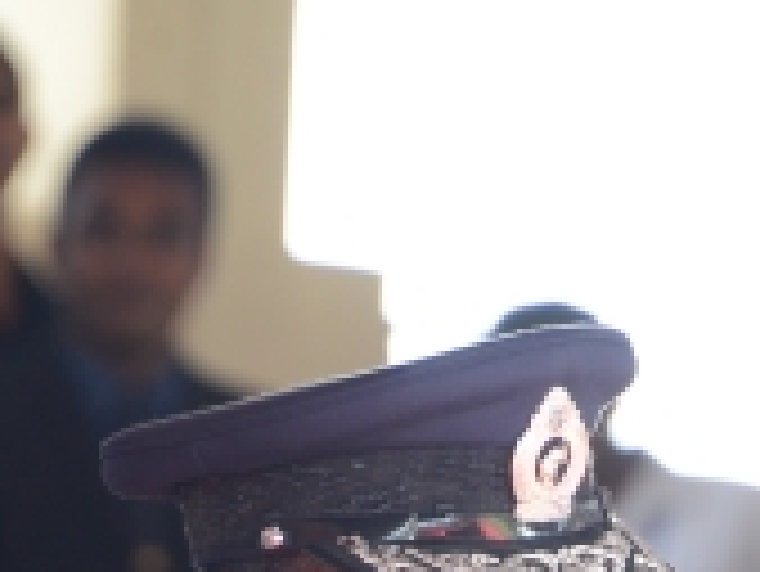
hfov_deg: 1.7
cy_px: 957
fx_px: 26255
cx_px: 850
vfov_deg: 1.2
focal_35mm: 1195
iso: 1000
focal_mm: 300
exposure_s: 1/125
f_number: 8
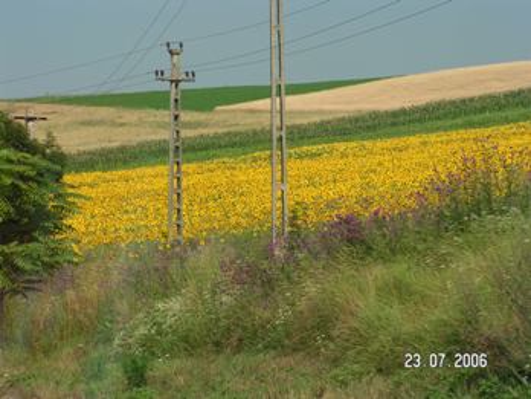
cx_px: 266
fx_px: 2086
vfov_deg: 10.9
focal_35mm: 136
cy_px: 200
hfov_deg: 14.5
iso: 64
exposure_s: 1/500
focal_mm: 22.8
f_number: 4.8
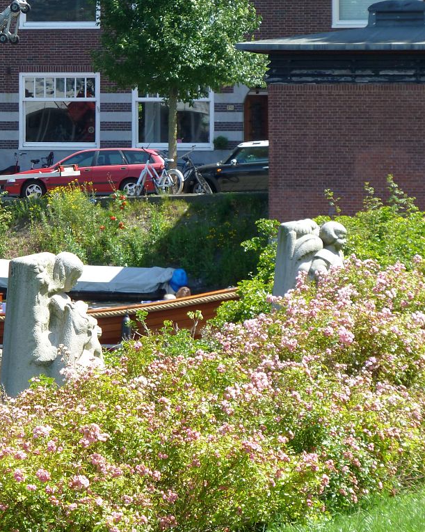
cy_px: 266
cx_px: 106
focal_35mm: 221
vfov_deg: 8.7
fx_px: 3475
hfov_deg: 7.0
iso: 80
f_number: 4.5
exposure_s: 1/160
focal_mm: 27.8
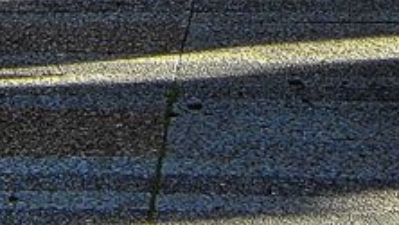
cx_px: 174
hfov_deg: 1.7
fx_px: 13133
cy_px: -139
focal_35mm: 1241
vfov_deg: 1.0
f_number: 4.5
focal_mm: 44
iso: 64
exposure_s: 1/256
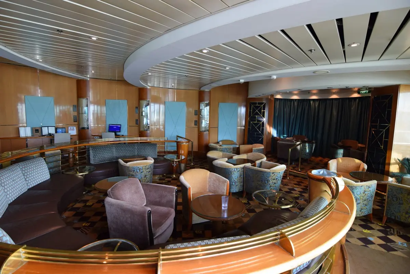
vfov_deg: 72.1
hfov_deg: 95.0
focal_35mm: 16
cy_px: 137
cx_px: 205
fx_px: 188
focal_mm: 11
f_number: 4
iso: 560
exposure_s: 1/60
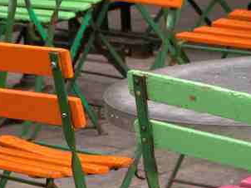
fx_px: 1920
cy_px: 25
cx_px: 181
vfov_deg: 5.6
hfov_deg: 7.5
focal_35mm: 265
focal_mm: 31.9
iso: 200
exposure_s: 1/226
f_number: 4.3
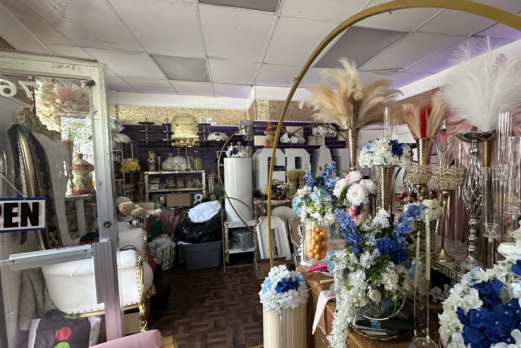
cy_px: 177
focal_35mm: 21
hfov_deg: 80.3
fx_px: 304
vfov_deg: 59.5
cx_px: 311
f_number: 2.2
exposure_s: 1/99
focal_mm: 2.22
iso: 320
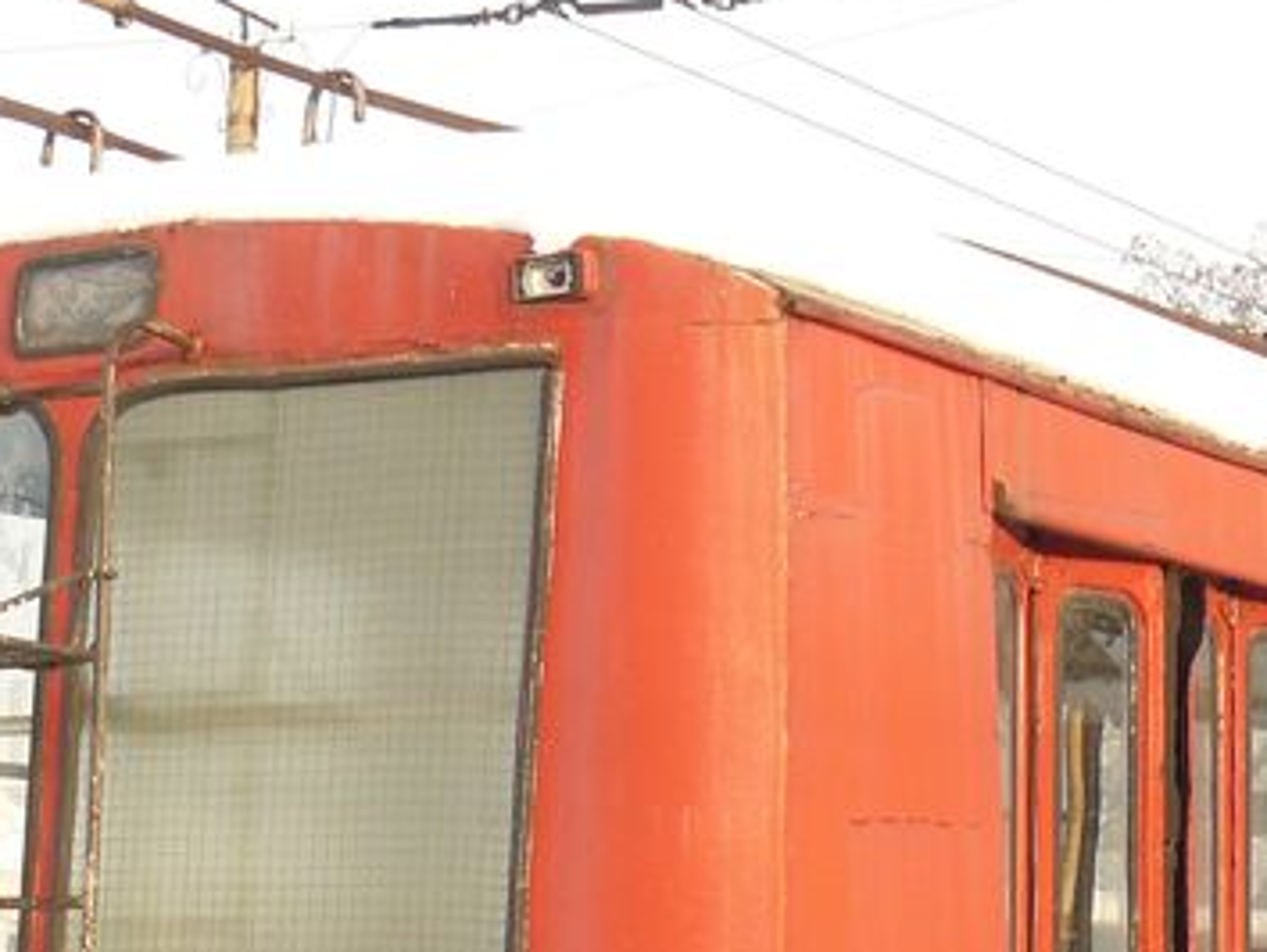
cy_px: 576
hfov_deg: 18.6
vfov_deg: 14.2
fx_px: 3809
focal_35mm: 104
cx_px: 1074
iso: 100
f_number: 3.6
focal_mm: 6
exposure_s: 1/200
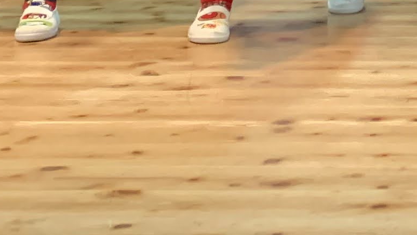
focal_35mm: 148
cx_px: 781
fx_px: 1636
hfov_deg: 13.0
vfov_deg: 7.3
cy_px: -460
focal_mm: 4.25
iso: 160
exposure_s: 1/60
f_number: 1.8
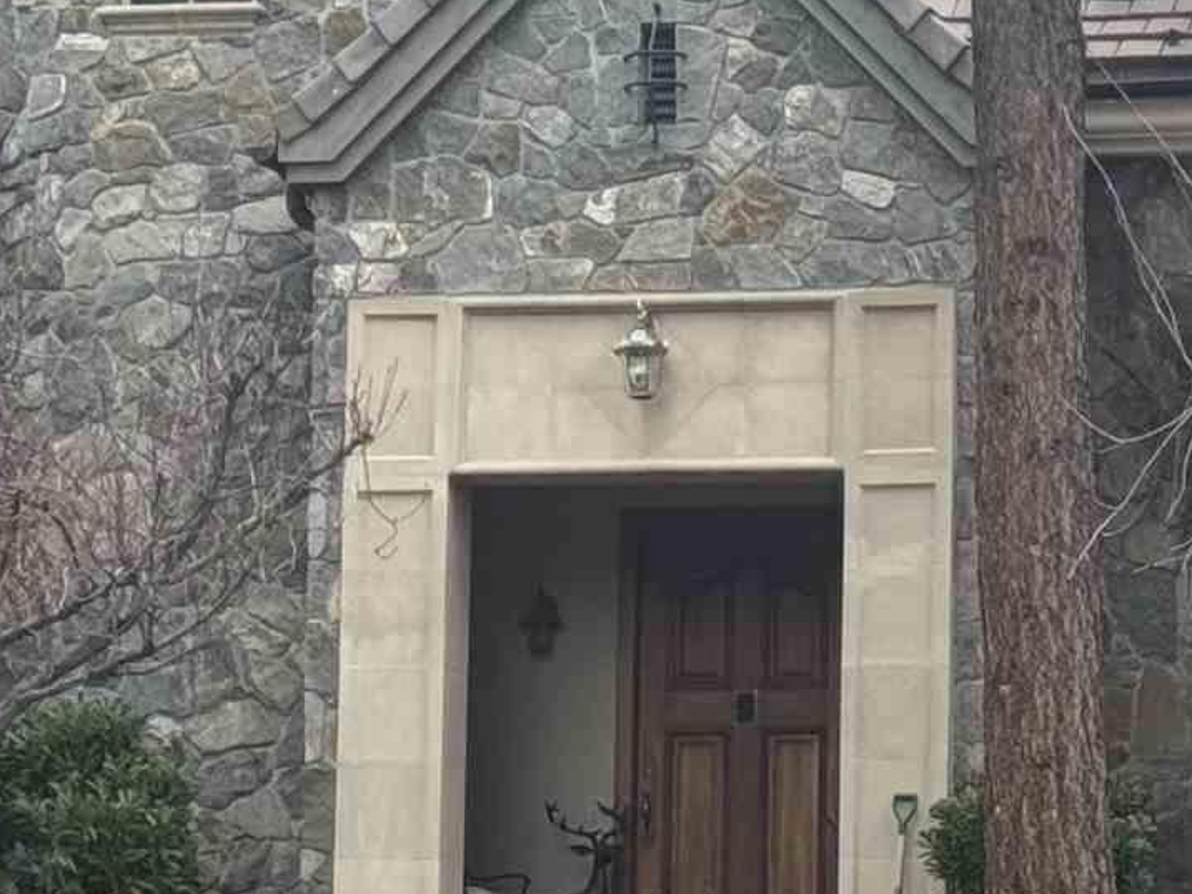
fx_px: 7094
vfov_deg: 7.2
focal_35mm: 206
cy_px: 729
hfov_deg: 9.6
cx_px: 971
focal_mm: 6.76
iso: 64
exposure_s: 1/243
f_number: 1.78
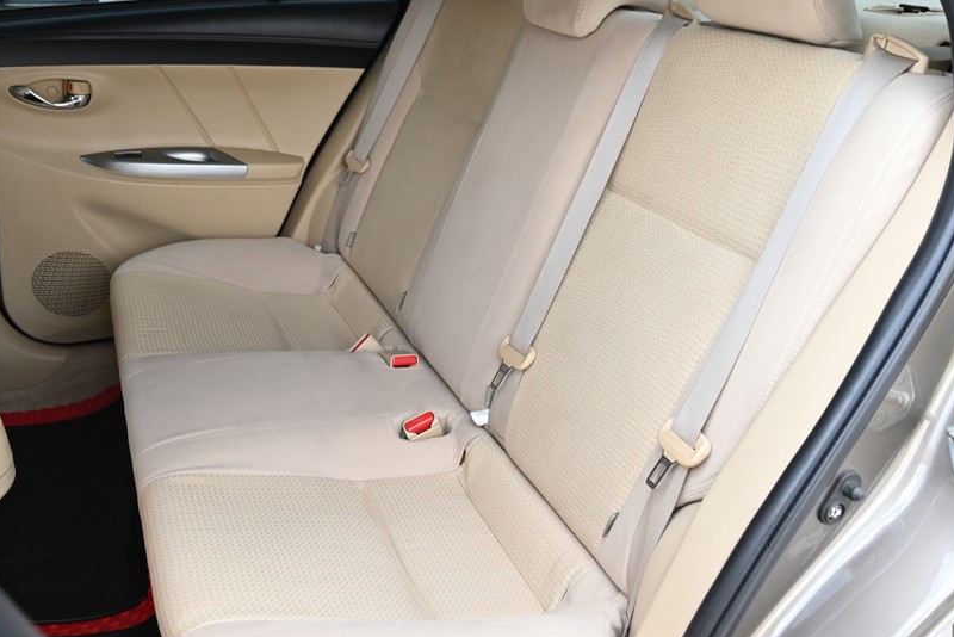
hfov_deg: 57.1
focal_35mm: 33
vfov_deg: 40.0
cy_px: 314
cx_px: 422
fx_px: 875
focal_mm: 24
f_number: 6.7
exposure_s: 1/30
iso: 200
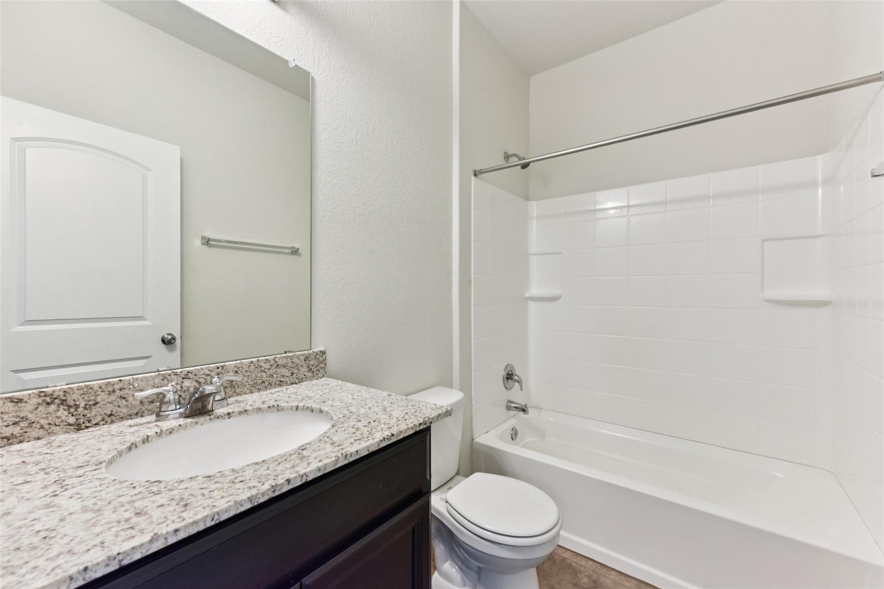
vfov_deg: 81.2
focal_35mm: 14
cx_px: 442
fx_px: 344
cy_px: 294
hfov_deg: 104.3
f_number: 8
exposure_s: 1/15
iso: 720
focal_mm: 14
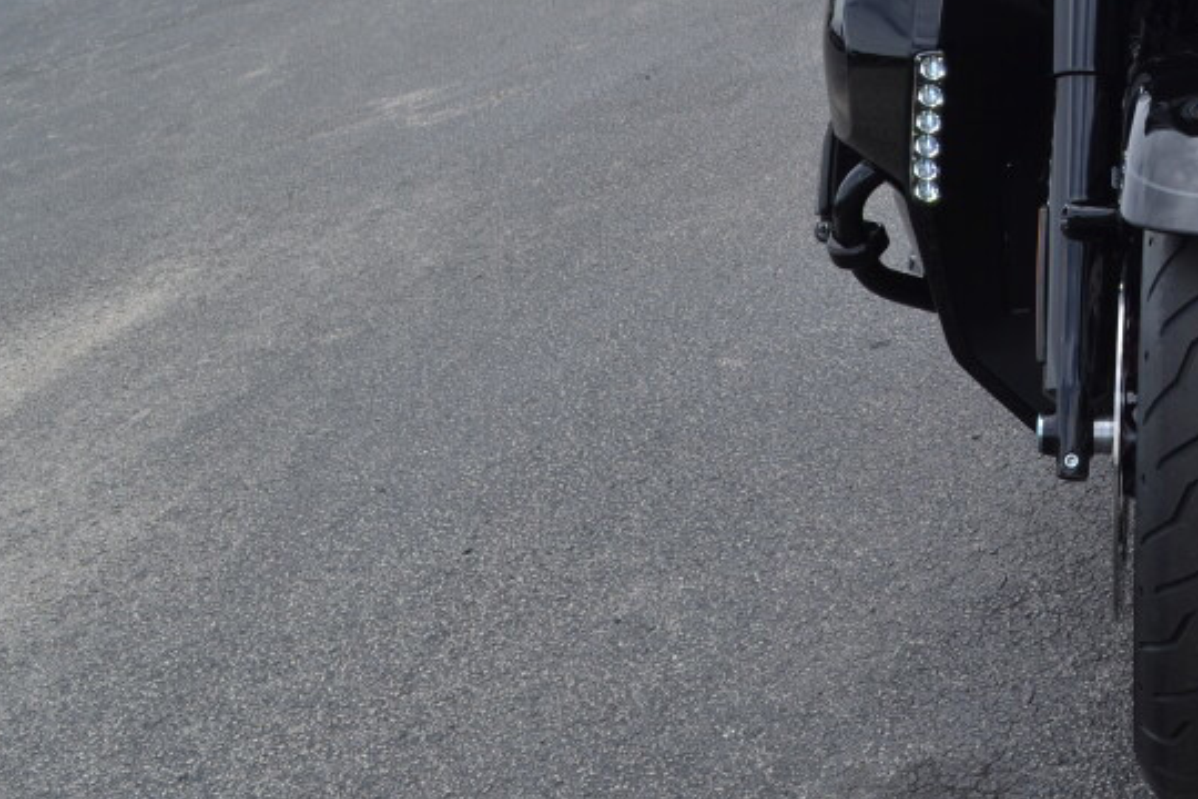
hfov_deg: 24.1
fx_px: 2662
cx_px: 1231
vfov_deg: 16.7
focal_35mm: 80
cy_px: -18
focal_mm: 24
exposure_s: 1/250
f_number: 8
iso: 100
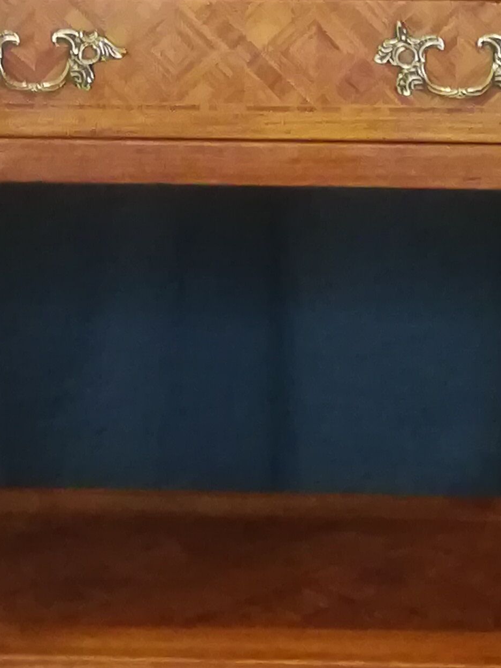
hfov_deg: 11.7
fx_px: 2452
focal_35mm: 127
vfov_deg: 15.5
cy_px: 200
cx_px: 193
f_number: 2.2
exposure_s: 1/14.3
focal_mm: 3.83
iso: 800
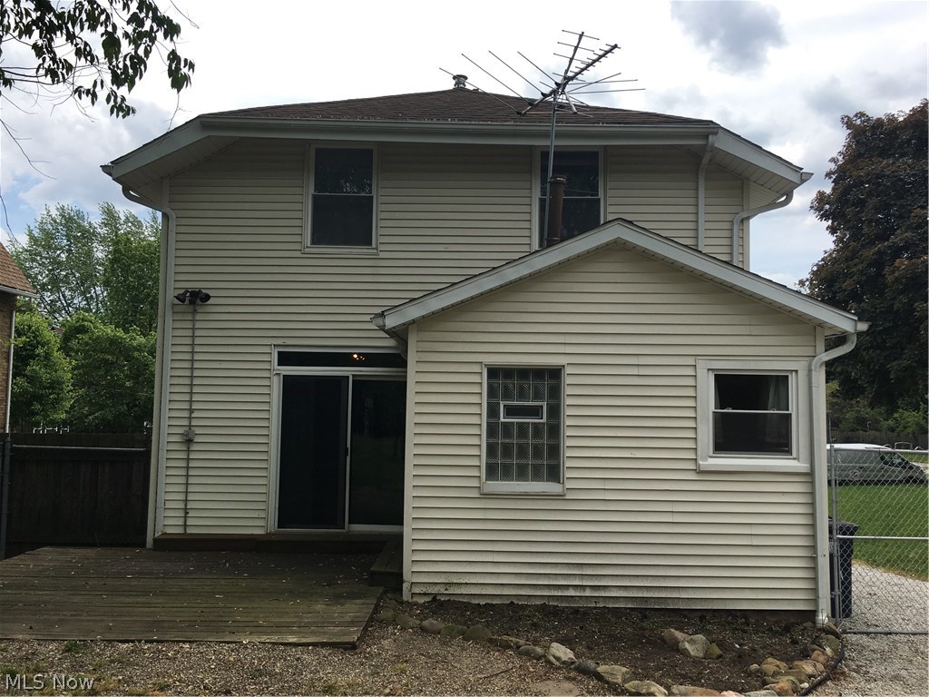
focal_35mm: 29
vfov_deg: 48.2
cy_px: 348
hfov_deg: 61.7
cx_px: 464
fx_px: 778
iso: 25
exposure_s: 1/1241
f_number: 2.2
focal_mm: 4.15
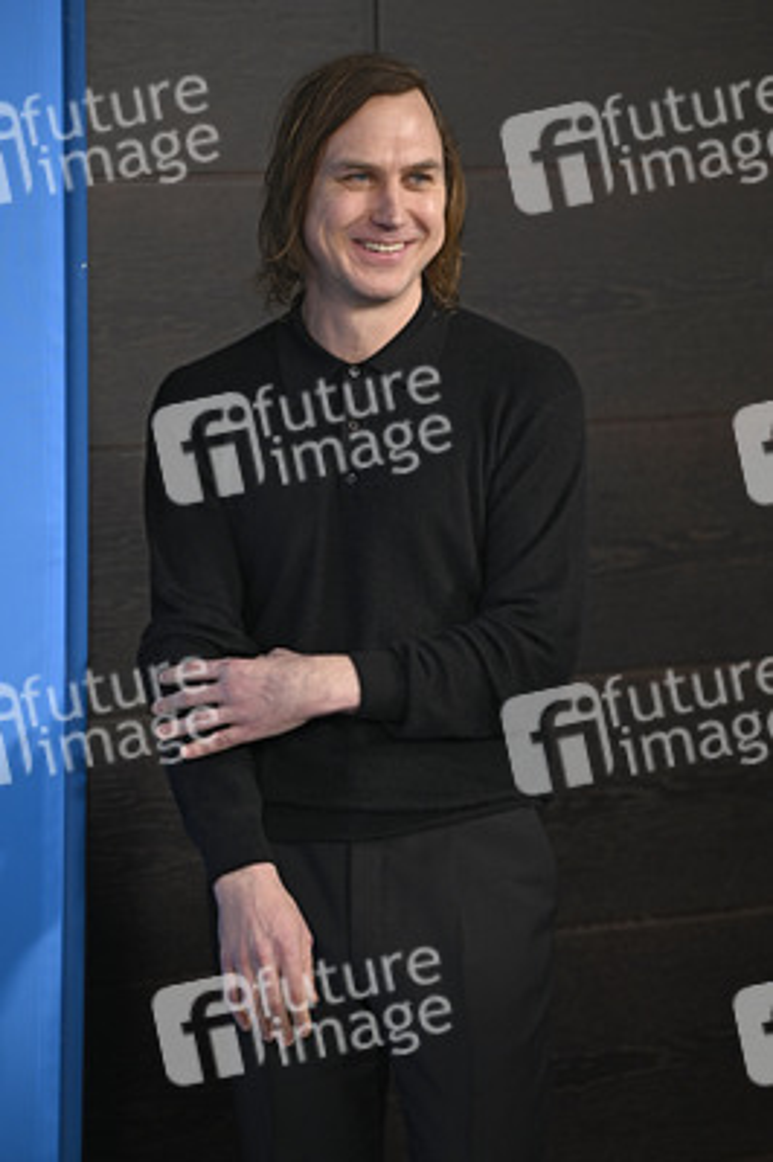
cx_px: 386
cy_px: 581
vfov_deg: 12.8
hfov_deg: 8.6
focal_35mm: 160
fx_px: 5162
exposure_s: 1/640
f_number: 3.2
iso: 1600
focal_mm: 160
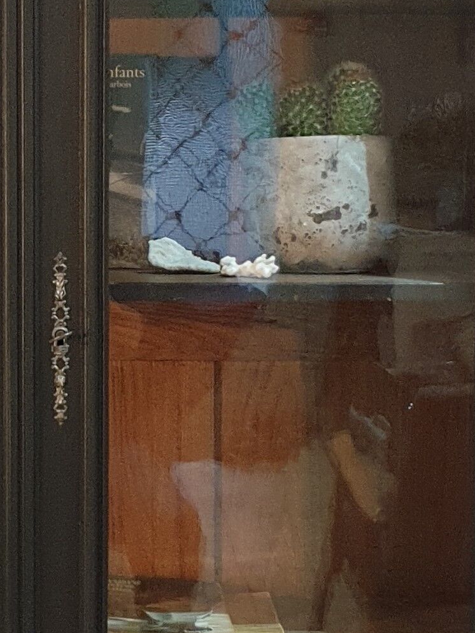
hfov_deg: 14.2
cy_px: 292
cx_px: 29
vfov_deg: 19.1
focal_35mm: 103
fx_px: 1885
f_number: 1.5
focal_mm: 4.3
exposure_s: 1/33
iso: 320
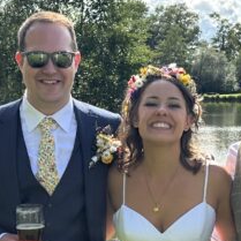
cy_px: 240
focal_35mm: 104
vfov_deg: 16.4
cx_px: 110
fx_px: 819
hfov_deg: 16.7
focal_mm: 6.86
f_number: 1.78
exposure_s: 1/2809
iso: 80
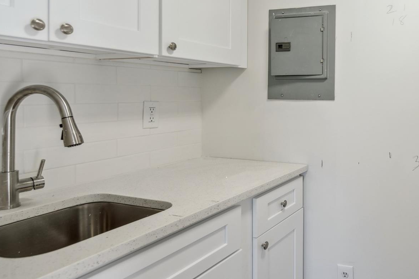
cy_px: 98
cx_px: 363
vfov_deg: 45.8
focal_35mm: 28
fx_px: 326
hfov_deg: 57.8
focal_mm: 16
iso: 125
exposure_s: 1/80
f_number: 5
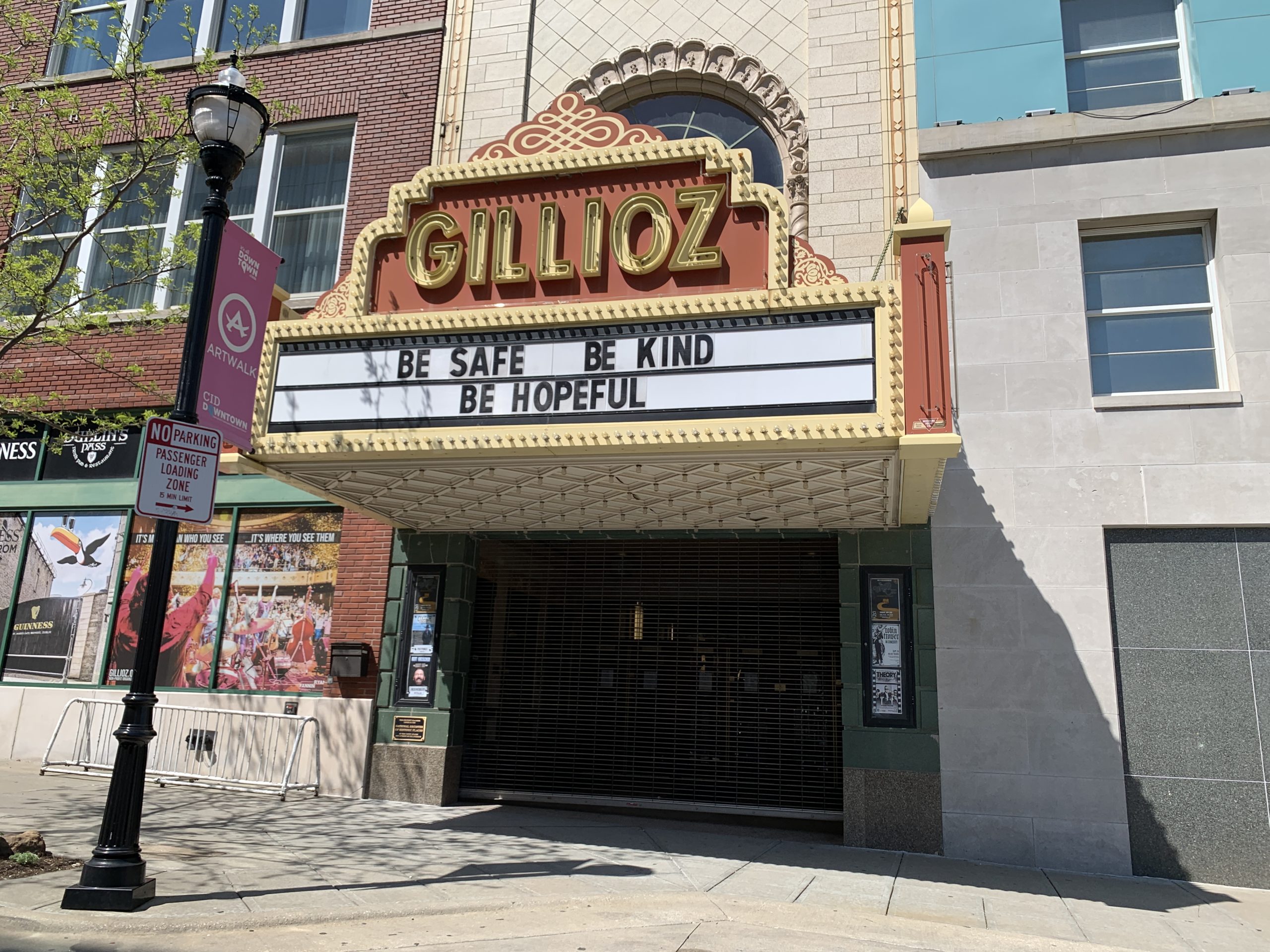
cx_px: 635
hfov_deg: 67.3
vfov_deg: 53.1
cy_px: 476
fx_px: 954
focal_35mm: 26
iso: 25
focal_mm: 4.25
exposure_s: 1/2421
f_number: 1.8
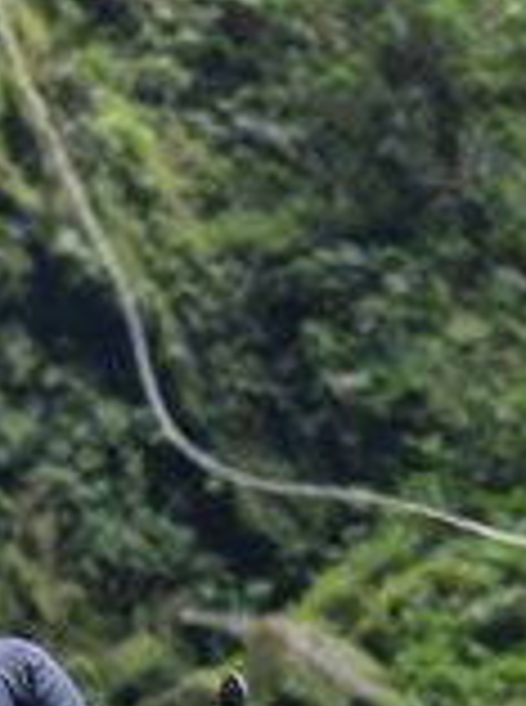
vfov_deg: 20.9
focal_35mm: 94
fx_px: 1912
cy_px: 261
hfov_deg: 14.5
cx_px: -292
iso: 100
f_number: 1.8
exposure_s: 1/120
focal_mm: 5.54
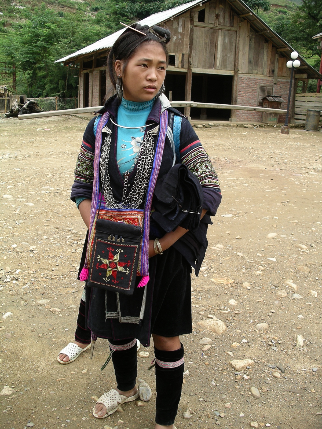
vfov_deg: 50.1
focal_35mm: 37
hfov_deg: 38.7
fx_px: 459
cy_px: 214
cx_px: 161
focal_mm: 7.8
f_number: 3.2
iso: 64
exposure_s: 1/250
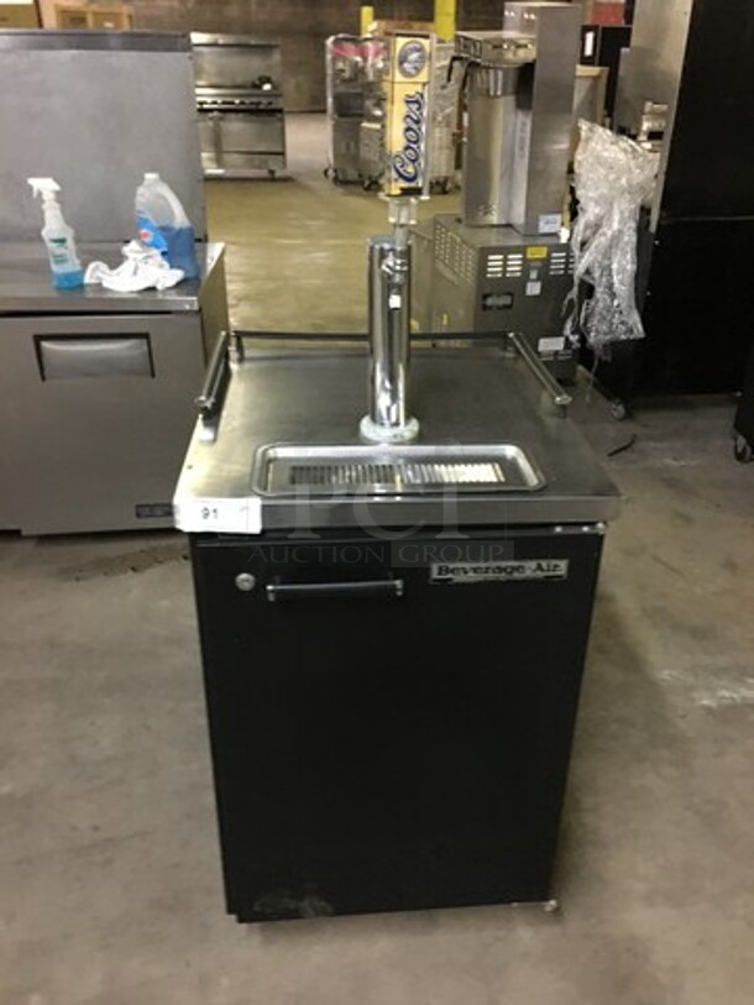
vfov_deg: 61.7
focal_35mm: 29
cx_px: 377
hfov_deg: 48.2
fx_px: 842
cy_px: 502
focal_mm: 4.15
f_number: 2.2
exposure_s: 1/4
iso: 100
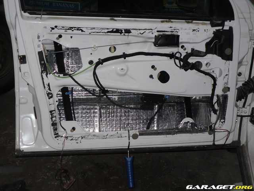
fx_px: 499
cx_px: 127
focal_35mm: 68
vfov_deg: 21.6
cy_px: 96
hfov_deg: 28.6
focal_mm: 12.16
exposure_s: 1/56
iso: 100
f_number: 4.3
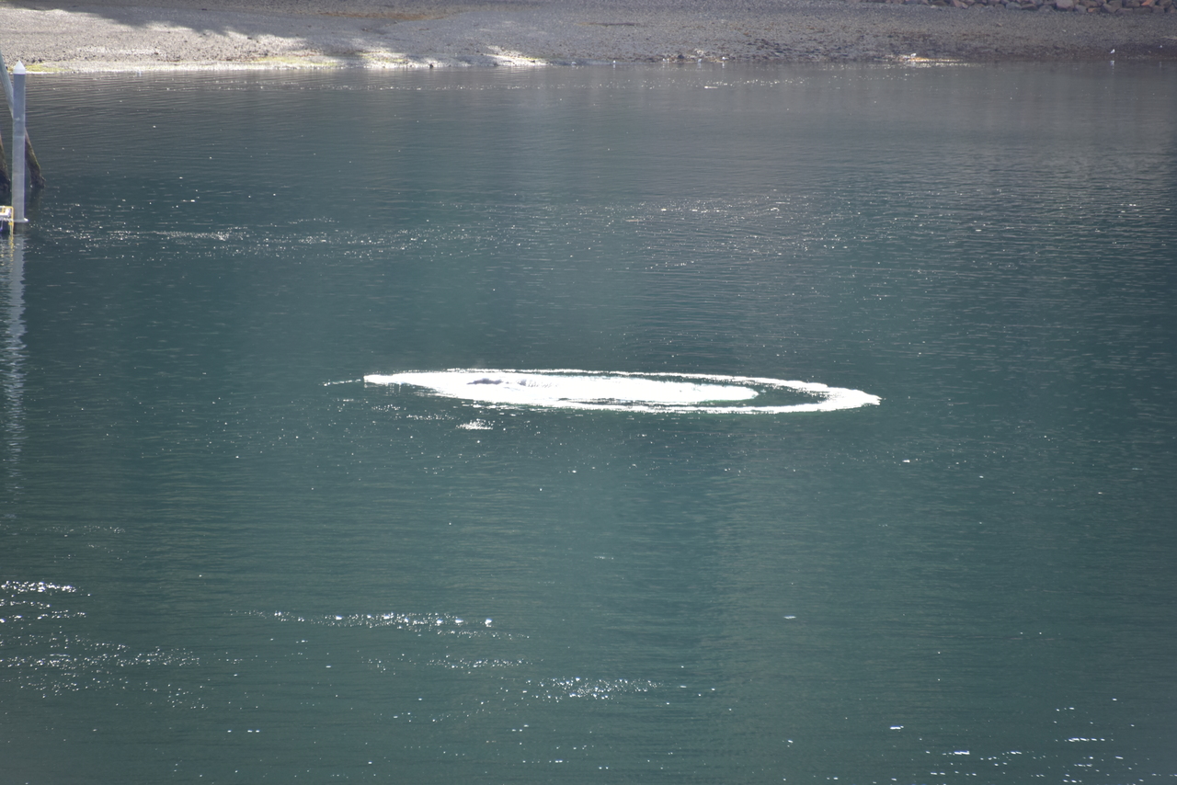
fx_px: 9810
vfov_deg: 4.6
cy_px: 392
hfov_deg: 6.9
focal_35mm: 300
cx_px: 588
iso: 560
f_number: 5.6
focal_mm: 300
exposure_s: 1/640
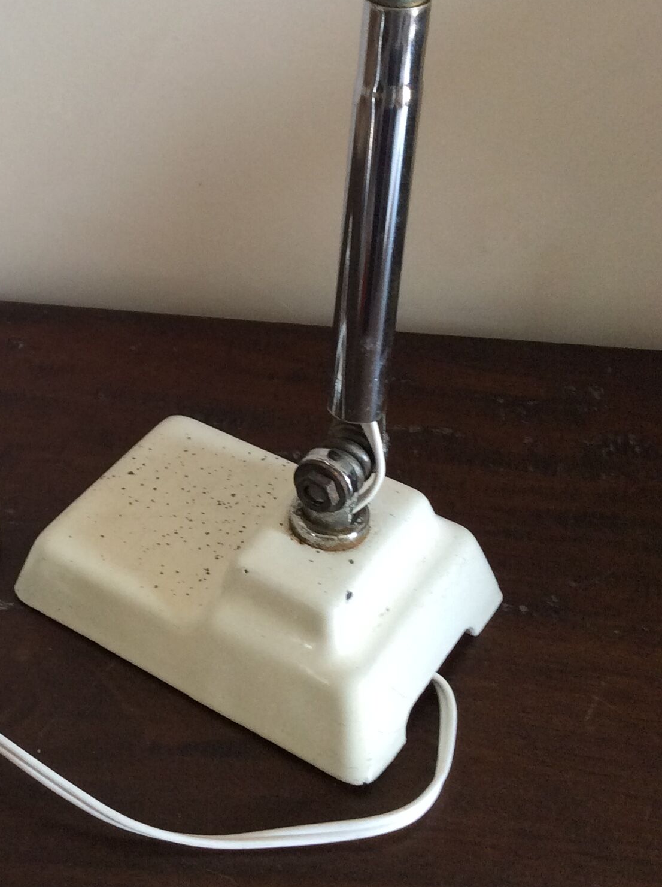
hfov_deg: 25.4
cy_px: 319
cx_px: 86
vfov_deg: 34.2
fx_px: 1432
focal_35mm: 56
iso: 80
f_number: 2.4
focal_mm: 3.3
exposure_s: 1/25
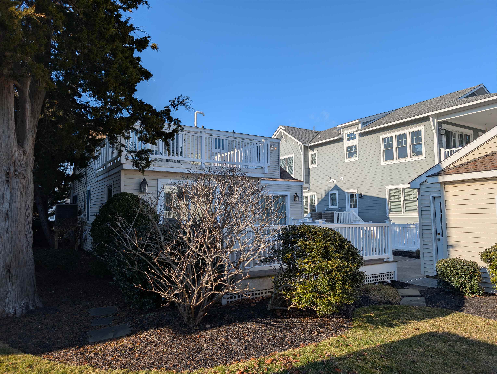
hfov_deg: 71.5
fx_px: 345
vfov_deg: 56.9
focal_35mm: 24
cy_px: 187
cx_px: 248
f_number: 1.68
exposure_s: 1/1550
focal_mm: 6.9
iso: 22
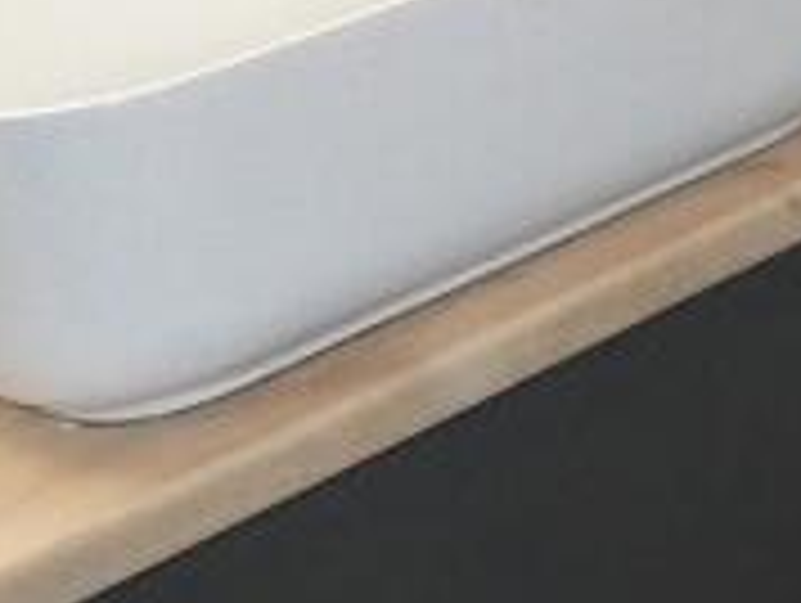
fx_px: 2665
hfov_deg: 13.9
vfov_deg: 12.1
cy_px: -396
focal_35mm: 115
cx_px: 1710
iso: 500
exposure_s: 1/60
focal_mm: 3.6
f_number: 2.8
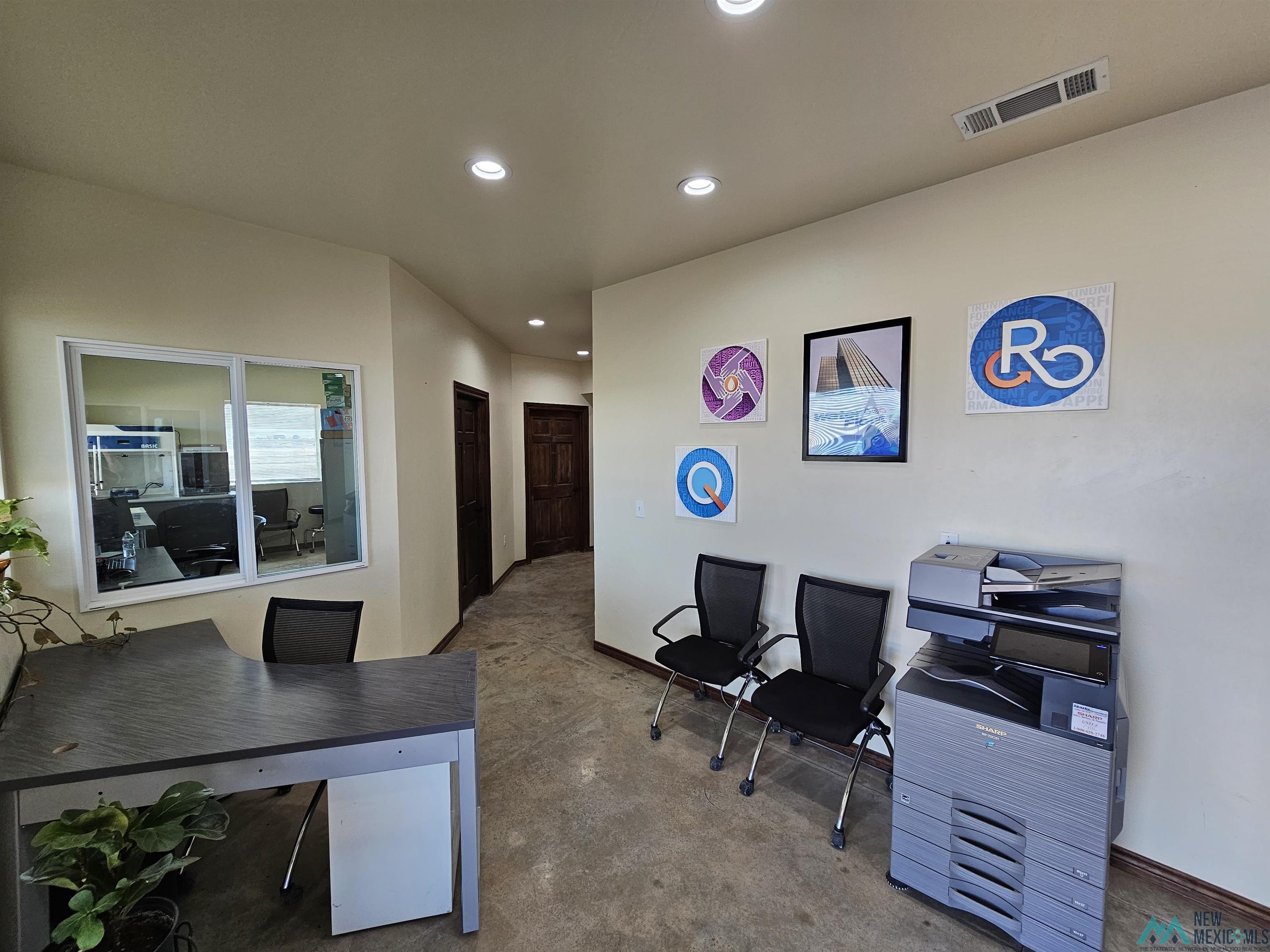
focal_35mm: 13
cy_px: 476
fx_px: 477
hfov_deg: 106.2
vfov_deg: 89.9
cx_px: 635
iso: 80
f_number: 2.2
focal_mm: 2.2
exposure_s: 1/60
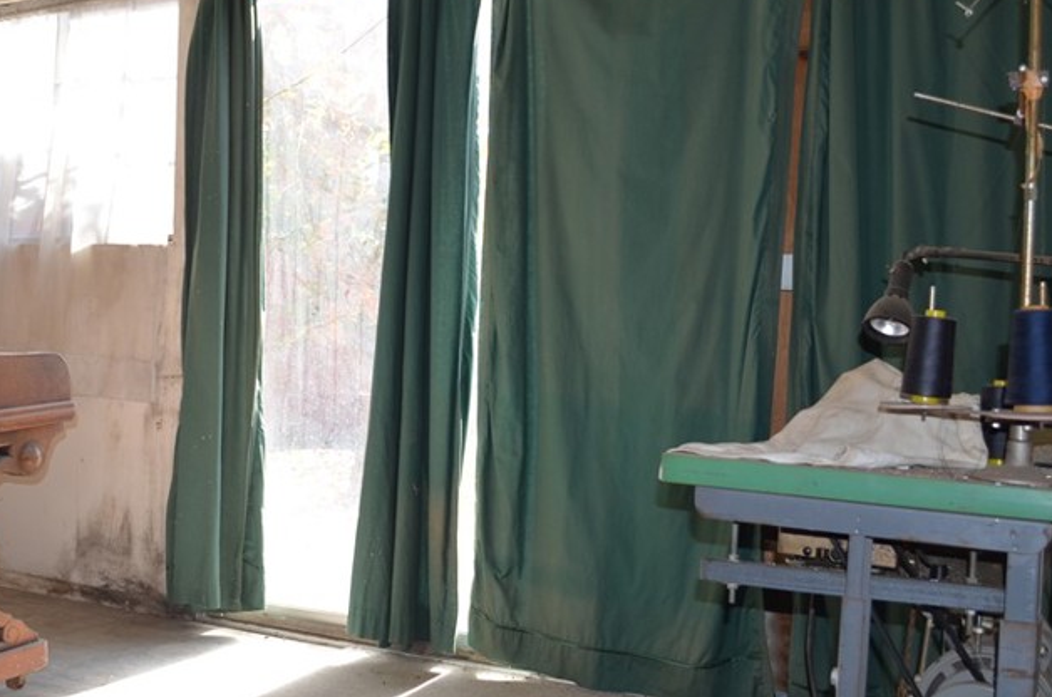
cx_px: 446
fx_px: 1283
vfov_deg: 30.4
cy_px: 303
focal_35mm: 44
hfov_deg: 44.4
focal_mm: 18
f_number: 3.5
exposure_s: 1/160
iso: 200
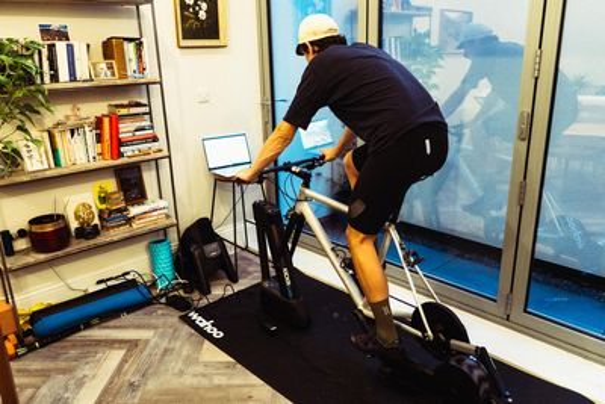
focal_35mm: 28
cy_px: 202
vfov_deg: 46.4
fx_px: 471
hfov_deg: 65.5
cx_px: 302
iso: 2500
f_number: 3.5
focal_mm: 28
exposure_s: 1/30
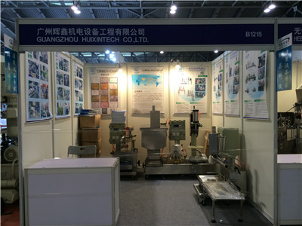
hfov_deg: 60.0
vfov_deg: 46.8
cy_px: 113
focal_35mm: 30
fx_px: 262
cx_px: 151
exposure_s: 1/33
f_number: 2.2
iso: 125
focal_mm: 4.12
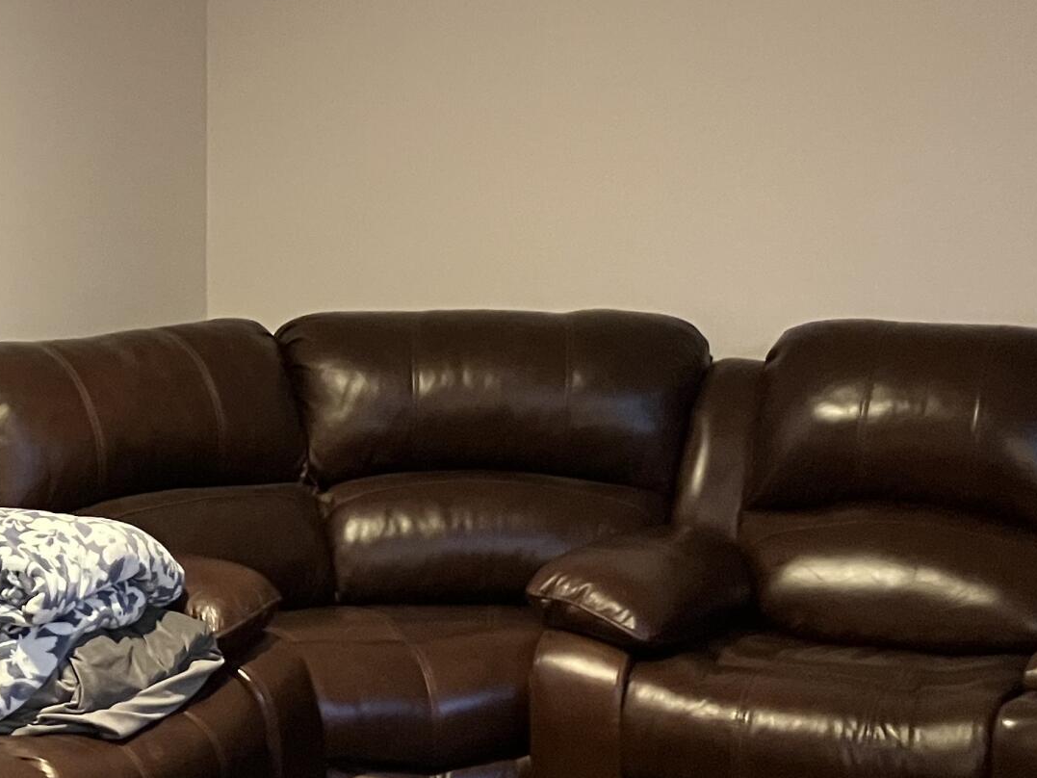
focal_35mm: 78
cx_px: 90
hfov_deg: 24.3
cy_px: 482
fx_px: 2337
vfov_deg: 18.9
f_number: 1.8
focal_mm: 3.99
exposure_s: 1/40
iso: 400
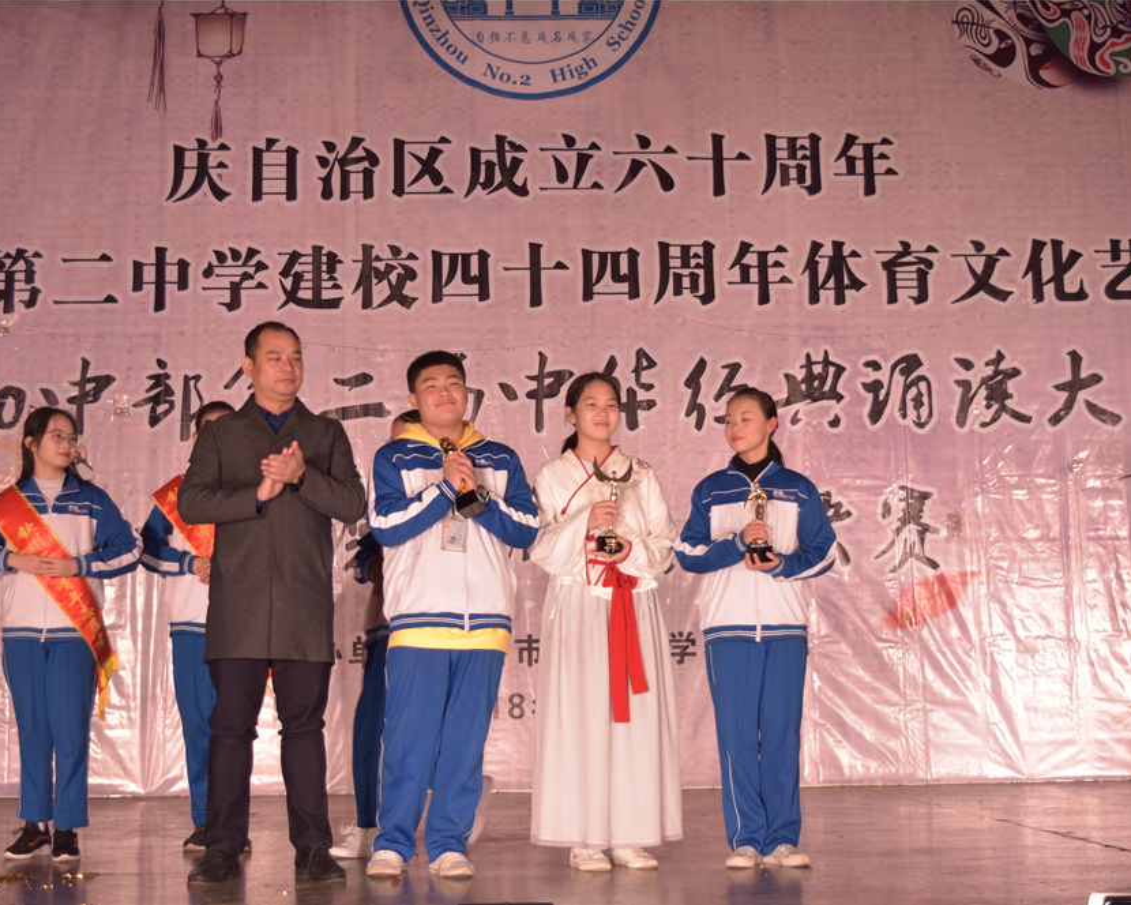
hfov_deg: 35.6
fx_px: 1760
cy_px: 452
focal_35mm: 53
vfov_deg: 28.8
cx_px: 500
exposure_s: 1/100
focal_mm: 31
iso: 320
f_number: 5
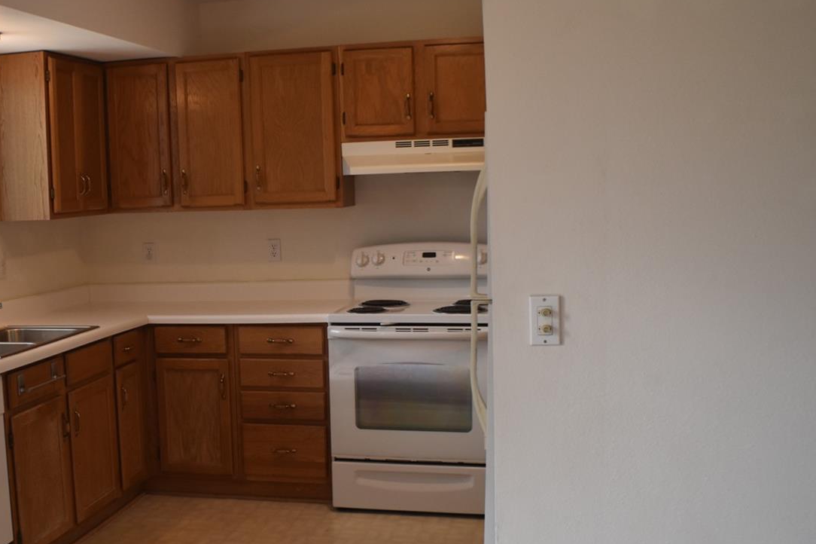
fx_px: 1405
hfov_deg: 32.1
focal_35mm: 62
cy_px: 321
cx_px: 256
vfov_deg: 21.9
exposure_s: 1/60
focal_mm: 28
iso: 560
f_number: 4.2
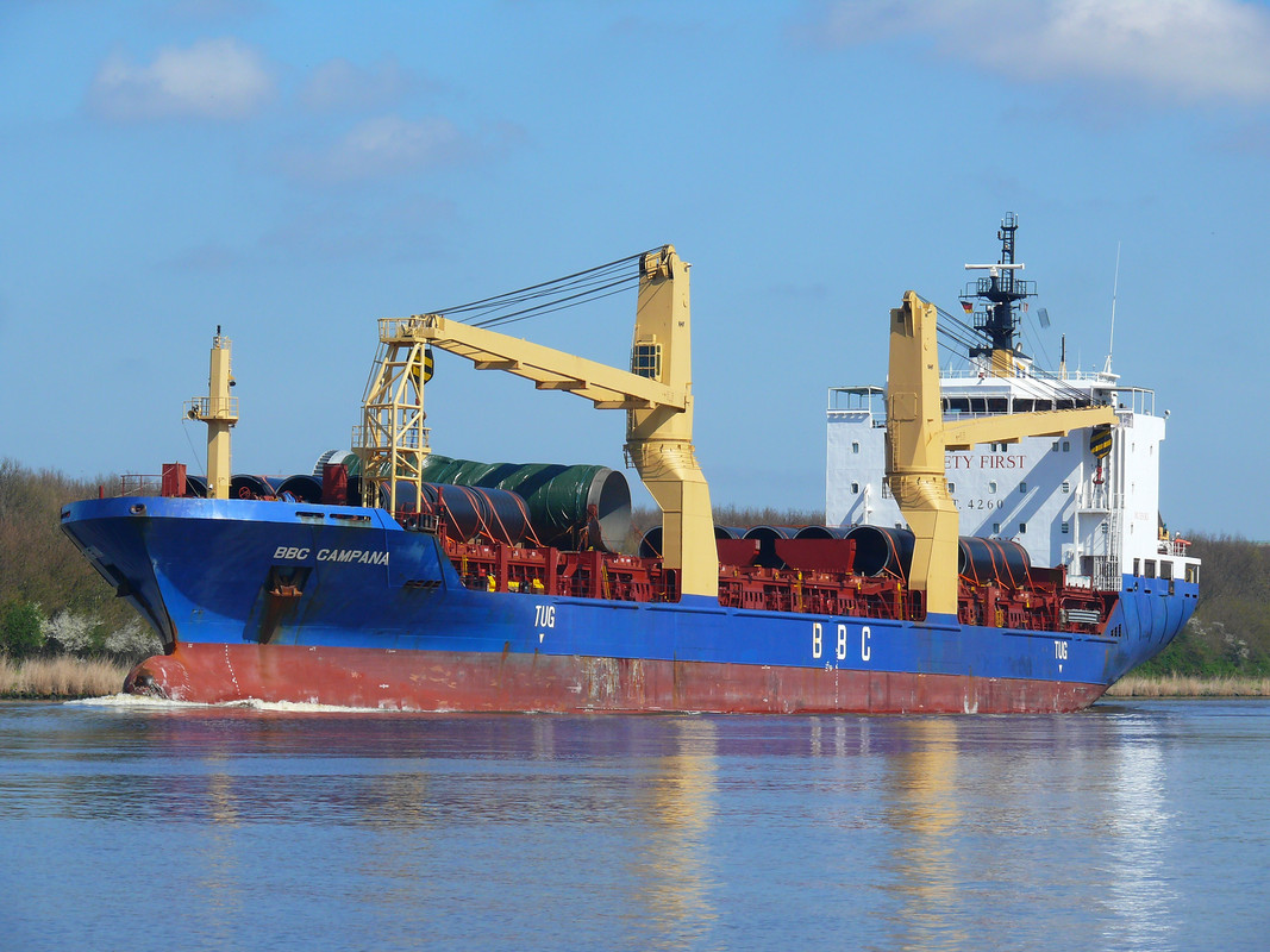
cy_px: 476
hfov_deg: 10.6
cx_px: 635
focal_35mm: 186
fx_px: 6823
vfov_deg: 8.0
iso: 100
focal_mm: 39.3
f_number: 7.1
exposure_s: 1/500
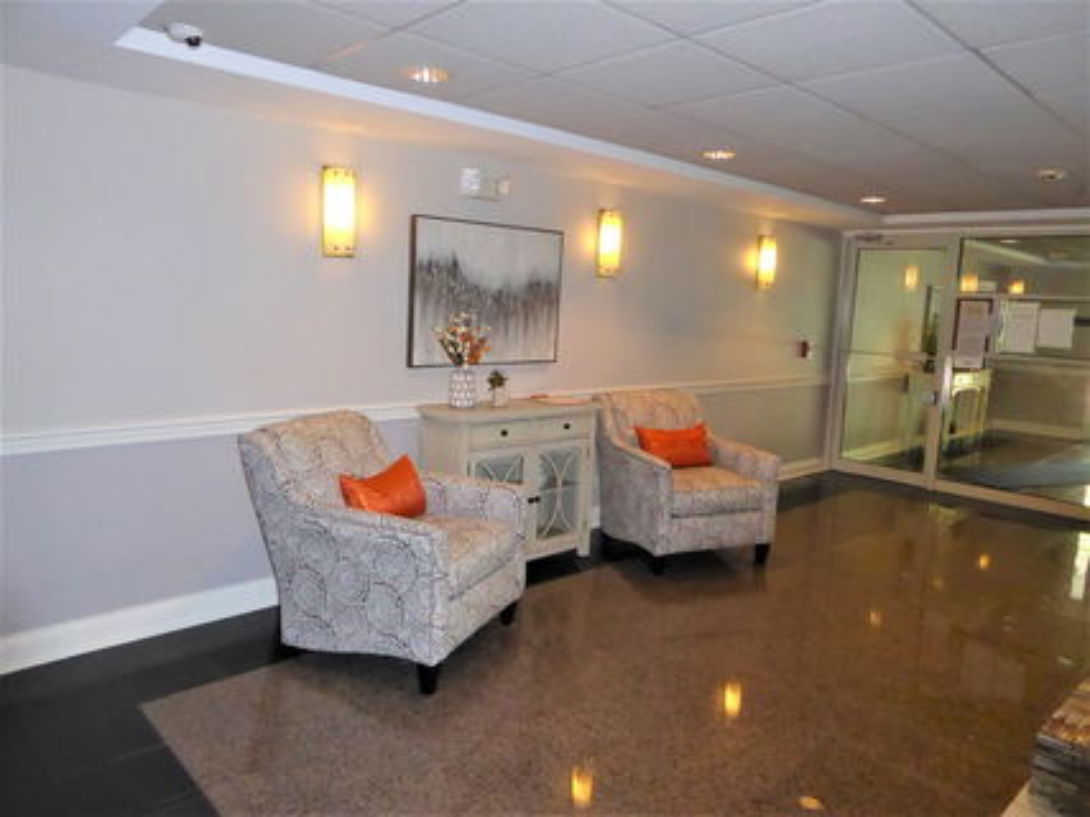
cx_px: 545
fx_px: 756
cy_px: 408
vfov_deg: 56.8
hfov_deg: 71.6
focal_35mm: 24
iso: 800
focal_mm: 4.3
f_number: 5
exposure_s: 1/60
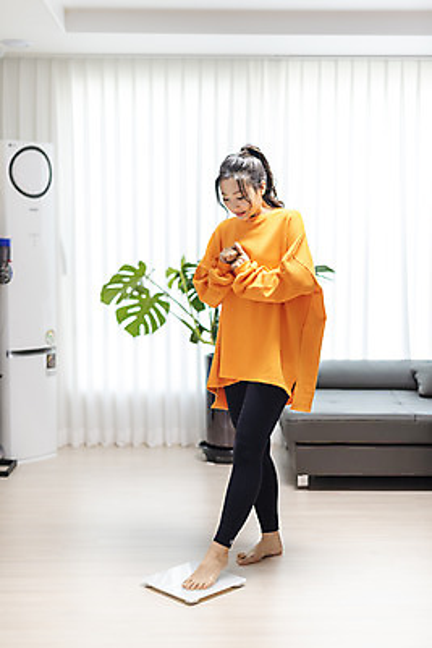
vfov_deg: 39.6
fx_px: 899
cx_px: 216
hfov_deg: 27.0
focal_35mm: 50
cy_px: 324
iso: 500
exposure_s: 1/160
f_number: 2
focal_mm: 50
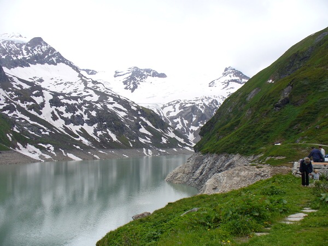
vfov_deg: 38.7
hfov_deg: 50.1
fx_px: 351
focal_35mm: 37
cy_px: 123
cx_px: 164
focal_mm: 6.1
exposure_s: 1/320
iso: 80
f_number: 5.6
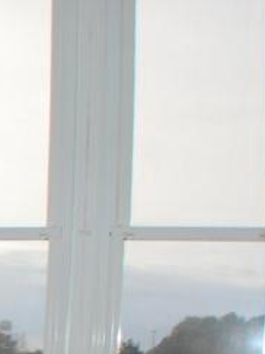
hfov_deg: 9.1
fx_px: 1400
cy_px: 510
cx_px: -471
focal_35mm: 137
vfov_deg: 13.7
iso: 320
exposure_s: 1/500
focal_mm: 20
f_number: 5.6
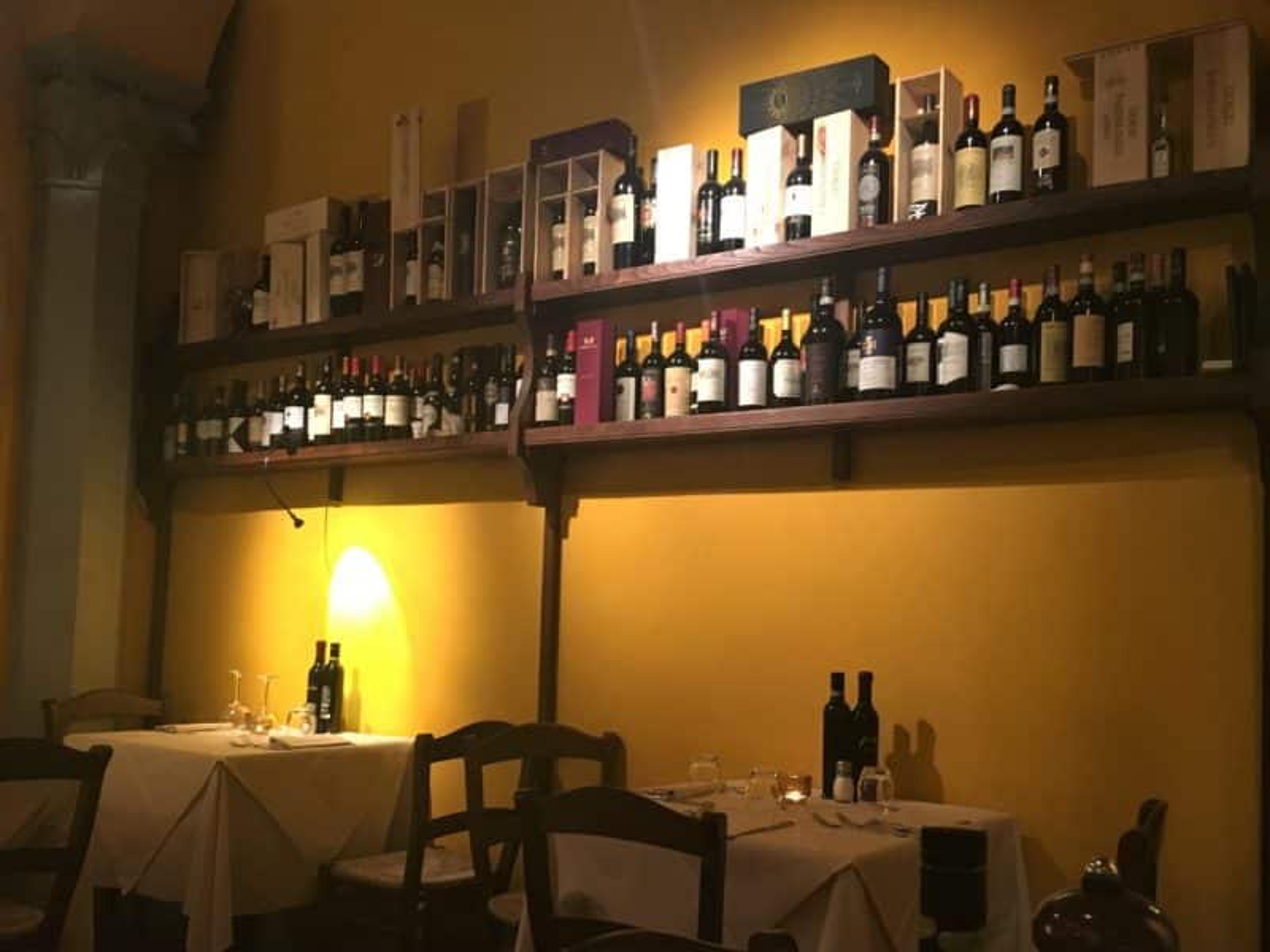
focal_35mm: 29
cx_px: 635
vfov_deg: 48.2
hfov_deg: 61.7
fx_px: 1064
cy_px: 476
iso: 200
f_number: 2.2
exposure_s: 1/20
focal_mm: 4.15
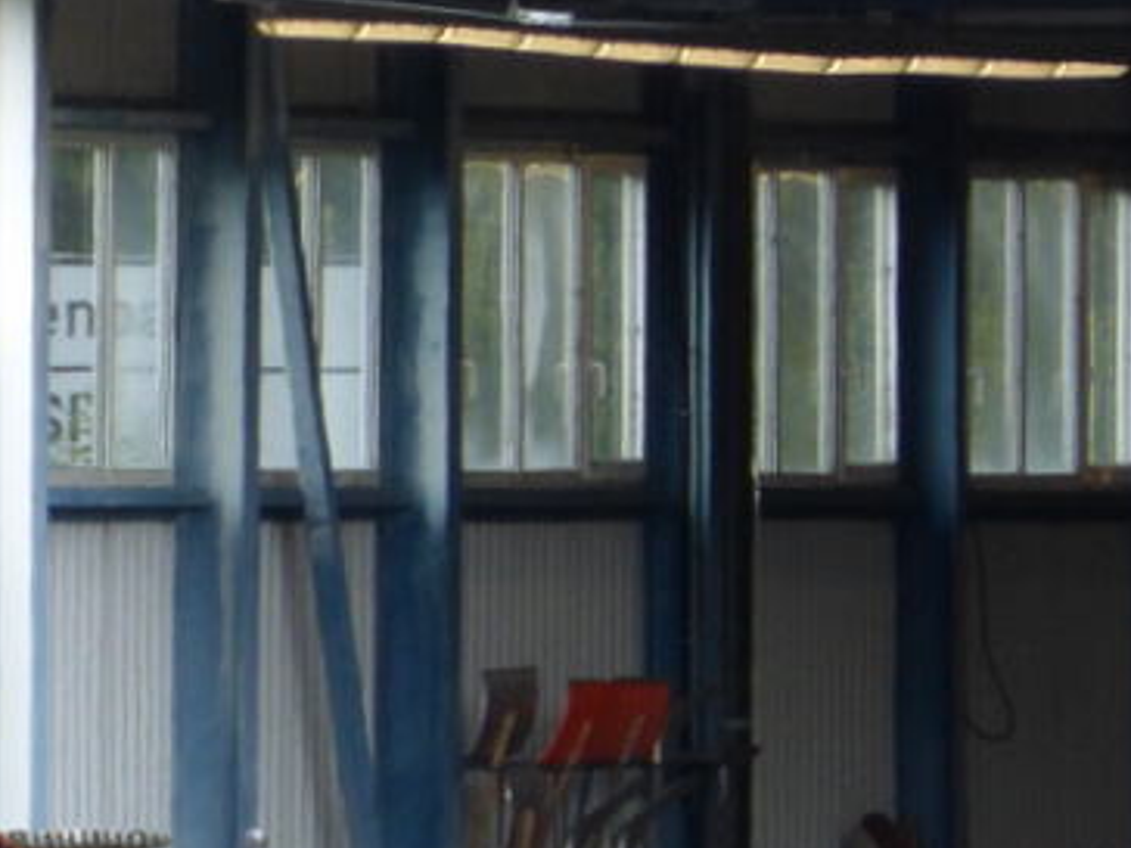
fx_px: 47408
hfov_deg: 1.4
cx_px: -364
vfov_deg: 1.0
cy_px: 786
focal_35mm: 1451
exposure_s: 1/125
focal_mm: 86
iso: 250
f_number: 6.4
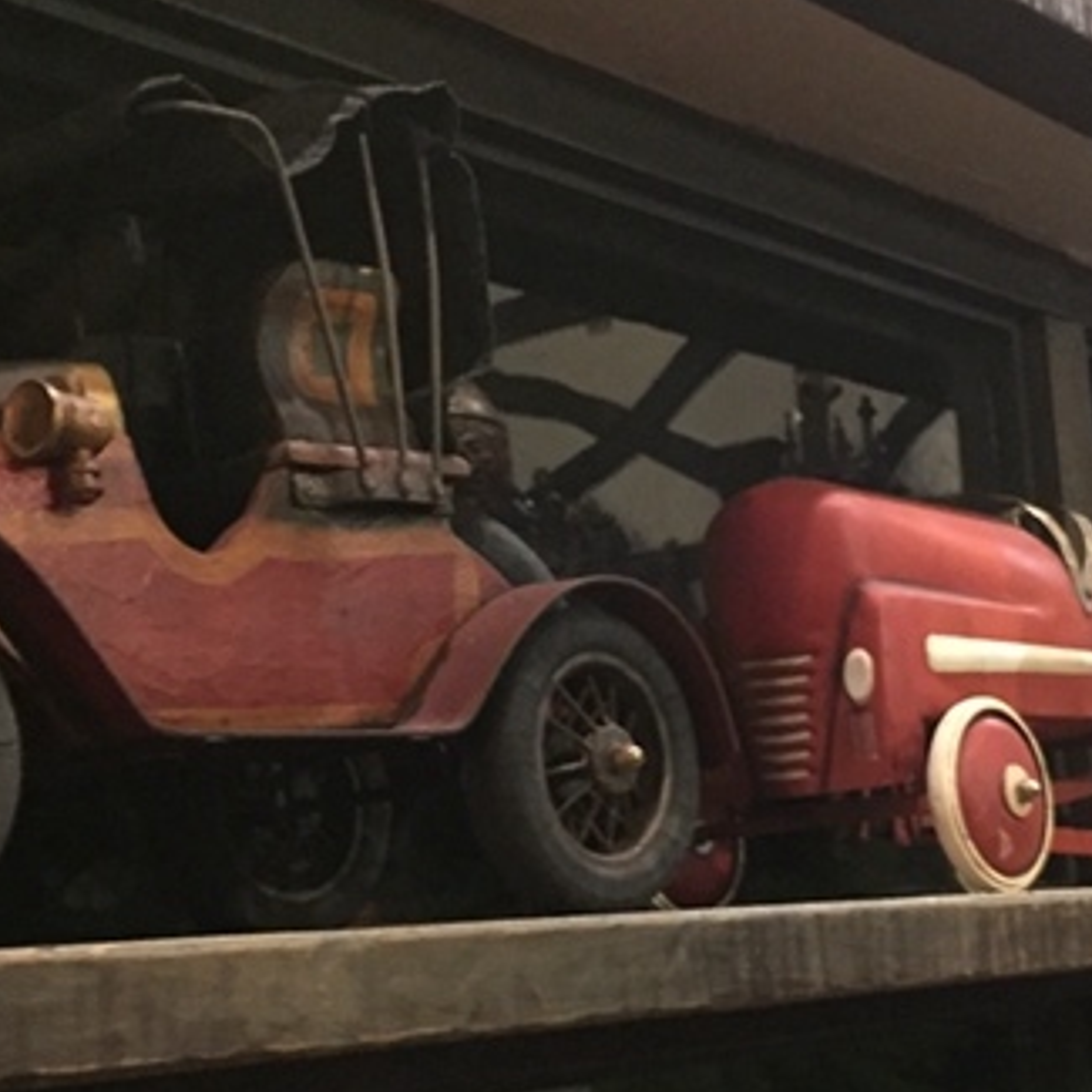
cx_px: 793
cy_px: 716
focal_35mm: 63
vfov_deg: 27.2
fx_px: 2248
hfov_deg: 27.0
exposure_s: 1/15
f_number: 2.2
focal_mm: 4.15
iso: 640
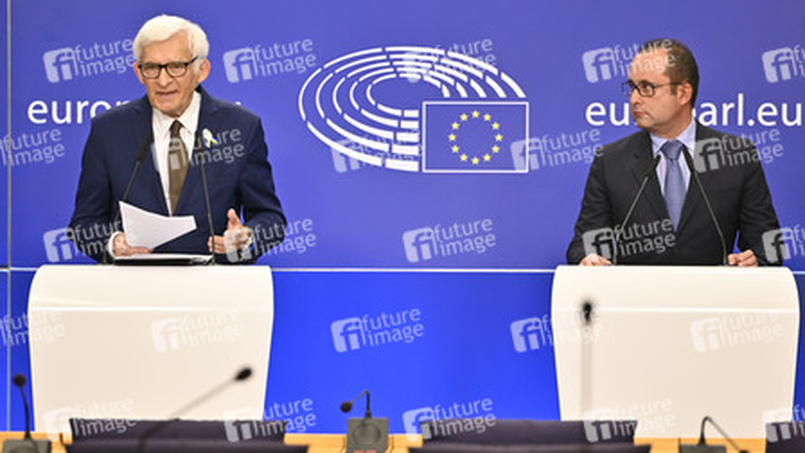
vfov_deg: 6.1
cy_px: 196
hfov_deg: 10.8
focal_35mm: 200
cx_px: 402
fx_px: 4269
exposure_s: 1/320
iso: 1000
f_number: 2.8
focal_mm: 190
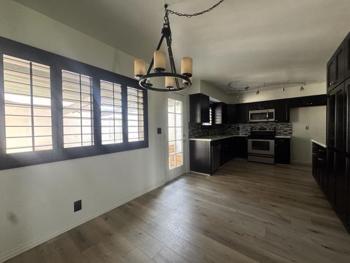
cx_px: 175
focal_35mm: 14
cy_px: 132
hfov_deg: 102.1
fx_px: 142
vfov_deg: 85.7
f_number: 2.2
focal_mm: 2.22
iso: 400
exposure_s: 1/60
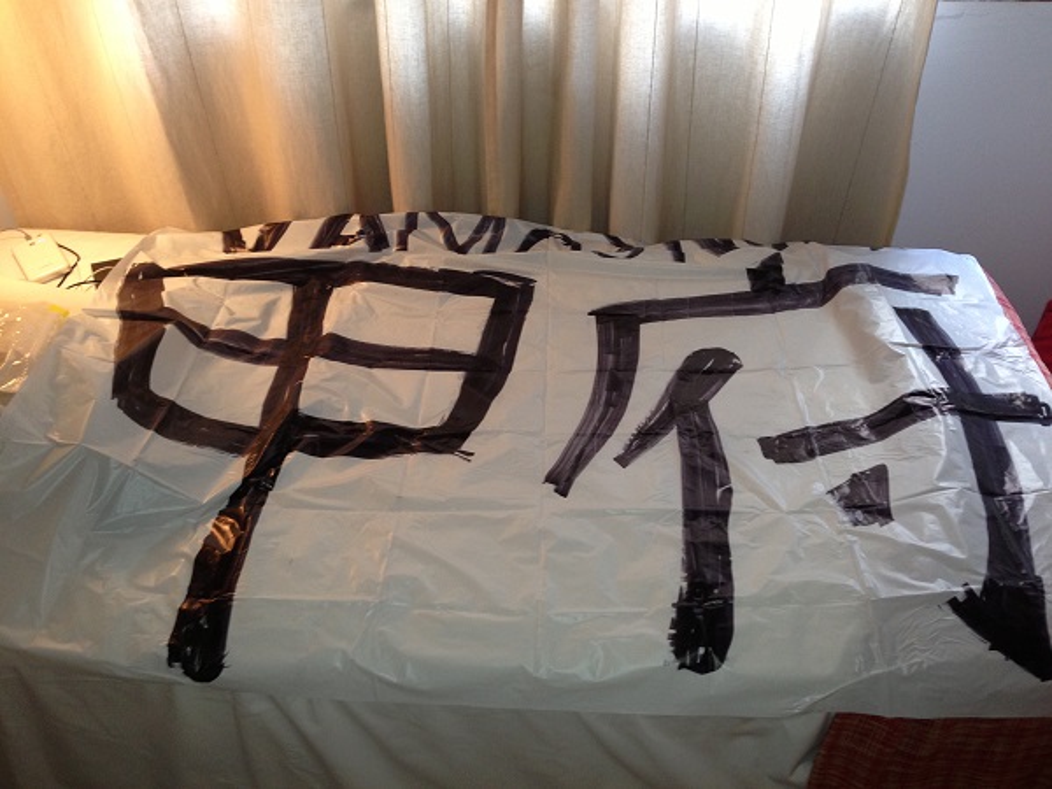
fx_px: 1003
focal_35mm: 33
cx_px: 526
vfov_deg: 42.9
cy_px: 394
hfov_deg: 55.4
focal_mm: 4.13
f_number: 2.4
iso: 100
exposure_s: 1/20
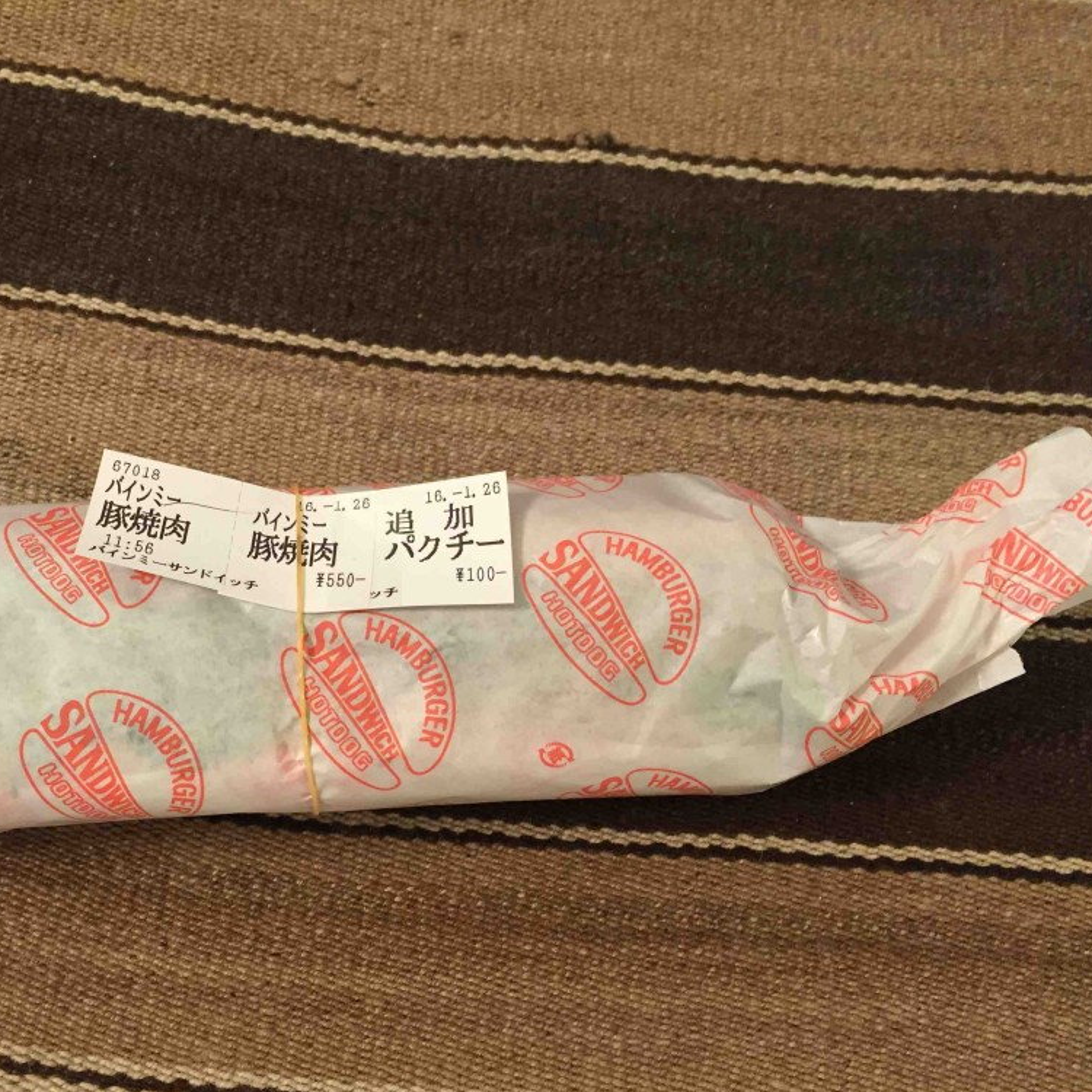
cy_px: 556
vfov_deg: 47.2
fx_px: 1249
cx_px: 365
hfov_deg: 46.5
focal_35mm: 35
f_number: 2.2
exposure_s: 1/30
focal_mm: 4.15
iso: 125
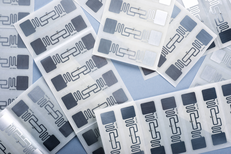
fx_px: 385
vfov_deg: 22.6
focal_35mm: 60
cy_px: 77
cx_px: 116
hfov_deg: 33.4
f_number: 11
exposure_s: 1/200
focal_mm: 60
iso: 100
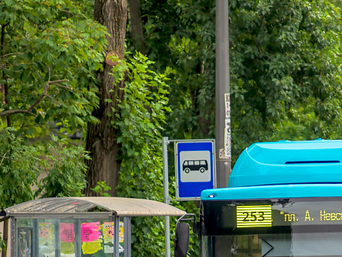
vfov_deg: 3.4
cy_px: 229
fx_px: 4309
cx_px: 315
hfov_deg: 4.5
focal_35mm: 436
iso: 160
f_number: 3.2
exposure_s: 1/640
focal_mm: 200
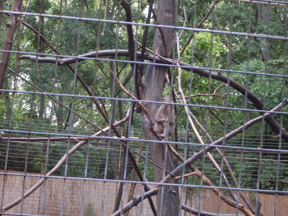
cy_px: 108
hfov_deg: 21.3
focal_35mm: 92
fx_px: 765
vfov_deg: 16.1
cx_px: 144
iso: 240
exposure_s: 1/60
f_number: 4.4
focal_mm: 15.3
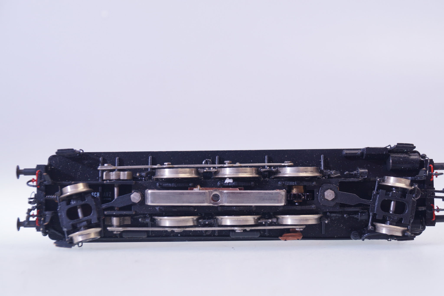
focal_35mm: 60
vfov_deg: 22.6
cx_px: 222
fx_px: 740
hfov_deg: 33.4
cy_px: 148
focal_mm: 40
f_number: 8
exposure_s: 1/15
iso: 200
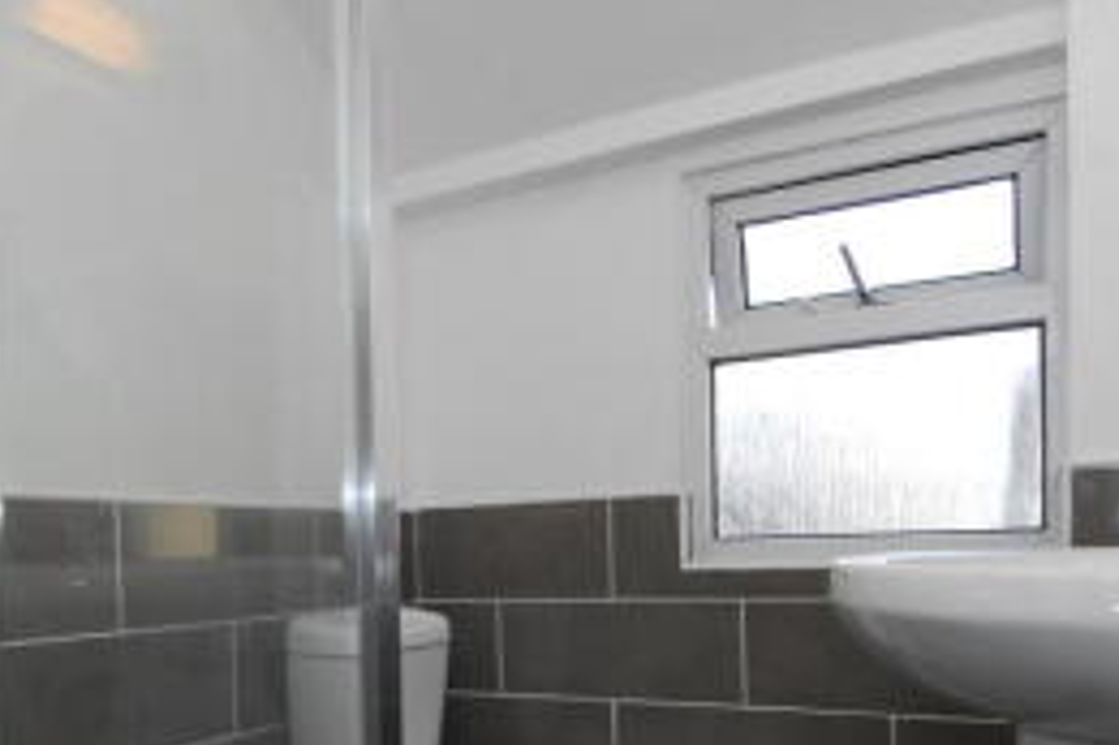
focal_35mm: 33
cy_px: 579
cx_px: 396
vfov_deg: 38.6
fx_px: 1025
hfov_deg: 56.3
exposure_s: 1/125
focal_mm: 12
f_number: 6.3
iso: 640
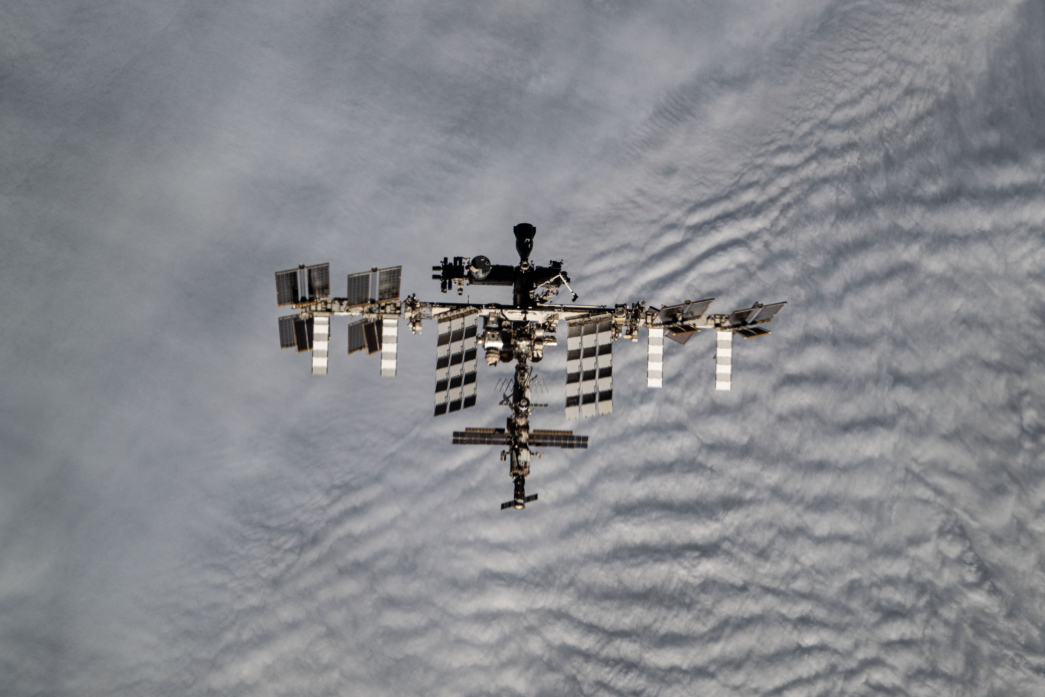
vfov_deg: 10.7
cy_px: 329
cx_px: 530
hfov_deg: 16.0
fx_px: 3715
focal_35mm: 128
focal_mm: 120
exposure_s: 1/1250
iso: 500
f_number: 13
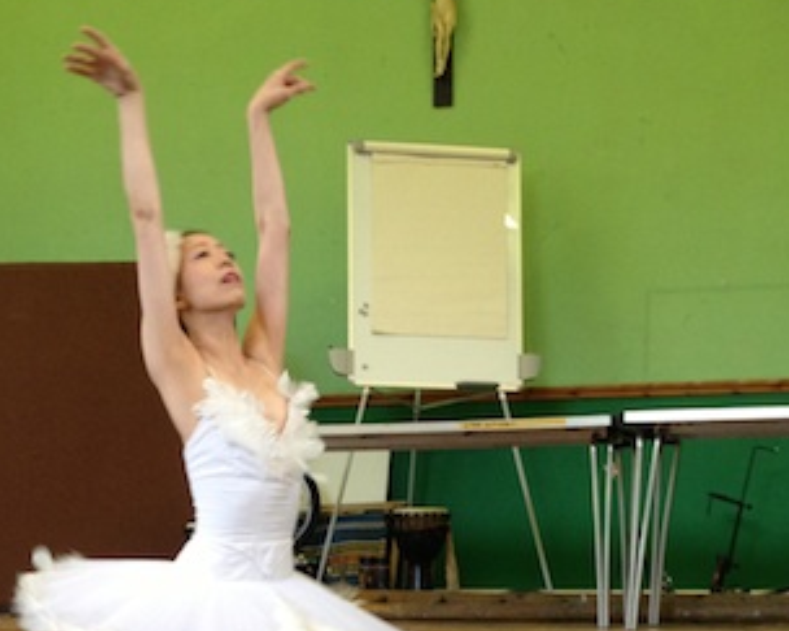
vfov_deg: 18.9
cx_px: 332
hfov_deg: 25.4
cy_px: 827
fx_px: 1751
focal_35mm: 75
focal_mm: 4.28
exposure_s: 1/20
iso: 100
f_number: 2.4
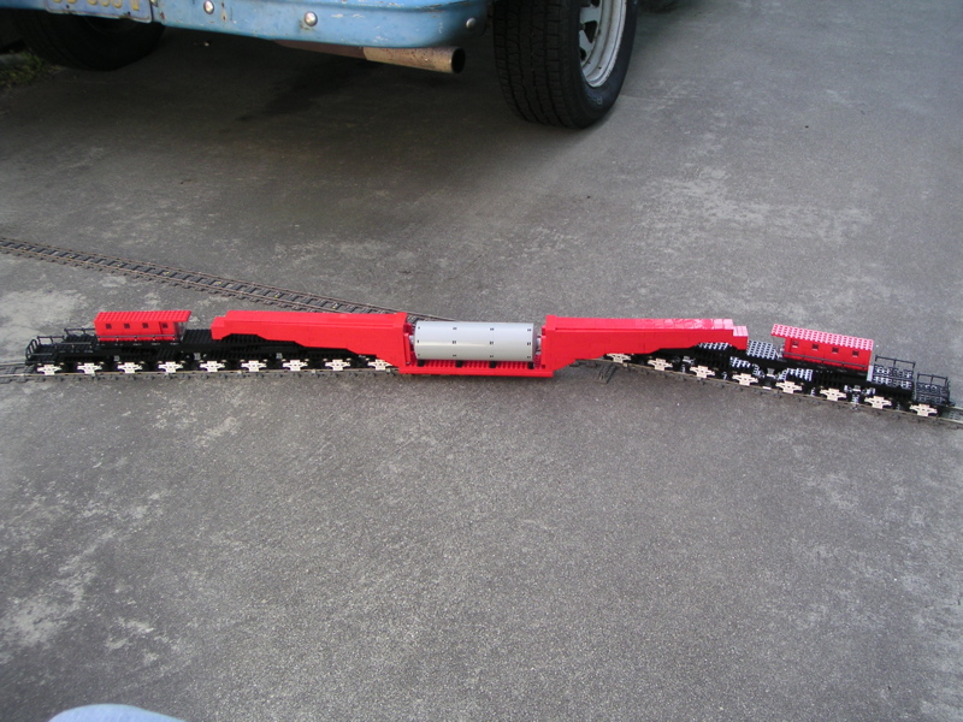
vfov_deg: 37.7
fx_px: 1057
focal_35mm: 38
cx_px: 482
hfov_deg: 49.0
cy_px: 361
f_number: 2.8
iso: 50
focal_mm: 6
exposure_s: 1/60
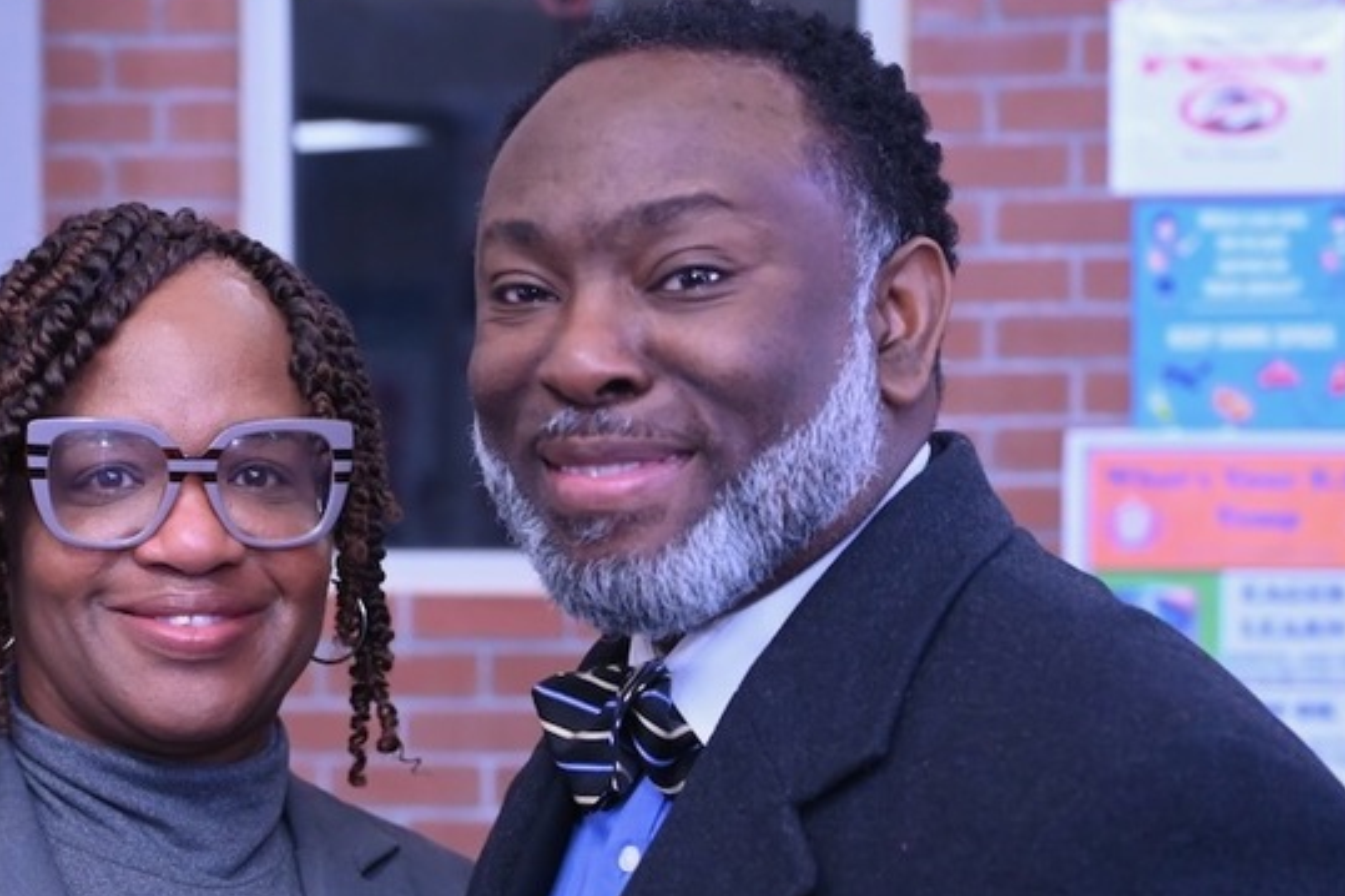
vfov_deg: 14.4
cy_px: 614
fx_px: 3548
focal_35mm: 95
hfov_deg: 21.4
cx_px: 474
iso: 4000
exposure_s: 1/200
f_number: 4
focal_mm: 50
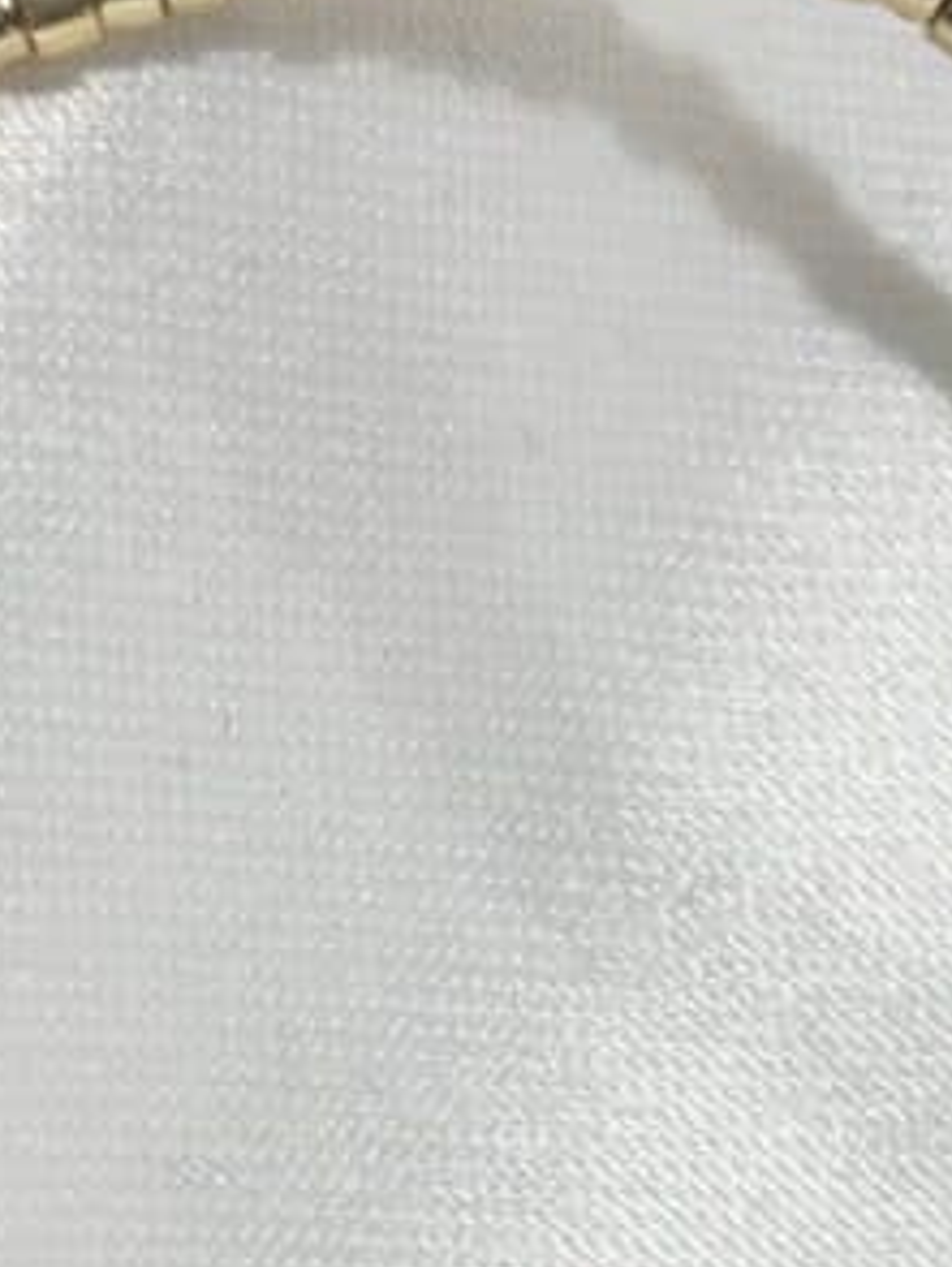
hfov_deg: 8.2
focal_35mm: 181
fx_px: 6627
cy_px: 1052
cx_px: 728
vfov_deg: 10.9
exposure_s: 1/370
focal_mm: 5.96
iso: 32
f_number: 1.6
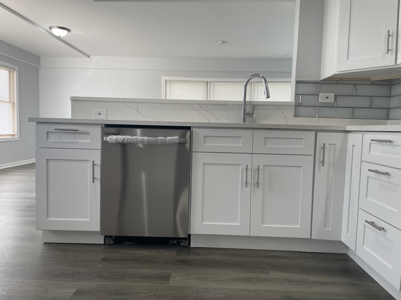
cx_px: 200
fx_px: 301
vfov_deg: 53.1
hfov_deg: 67.3
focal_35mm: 26
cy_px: 150
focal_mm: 4.2
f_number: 1.6
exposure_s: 1/120
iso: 40
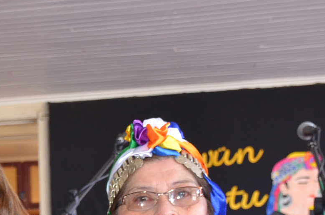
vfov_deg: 10.7
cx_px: -59
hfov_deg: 16.1
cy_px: 311
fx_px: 1108
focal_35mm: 123
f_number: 5
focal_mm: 26
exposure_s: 1/60
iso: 800
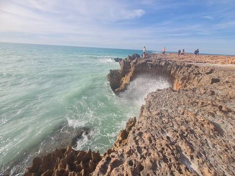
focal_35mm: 13
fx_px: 88
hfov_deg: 106.2
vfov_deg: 89.9
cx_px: 118
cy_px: 88
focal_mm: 1.74
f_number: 2.2
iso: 50
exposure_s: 1/1104
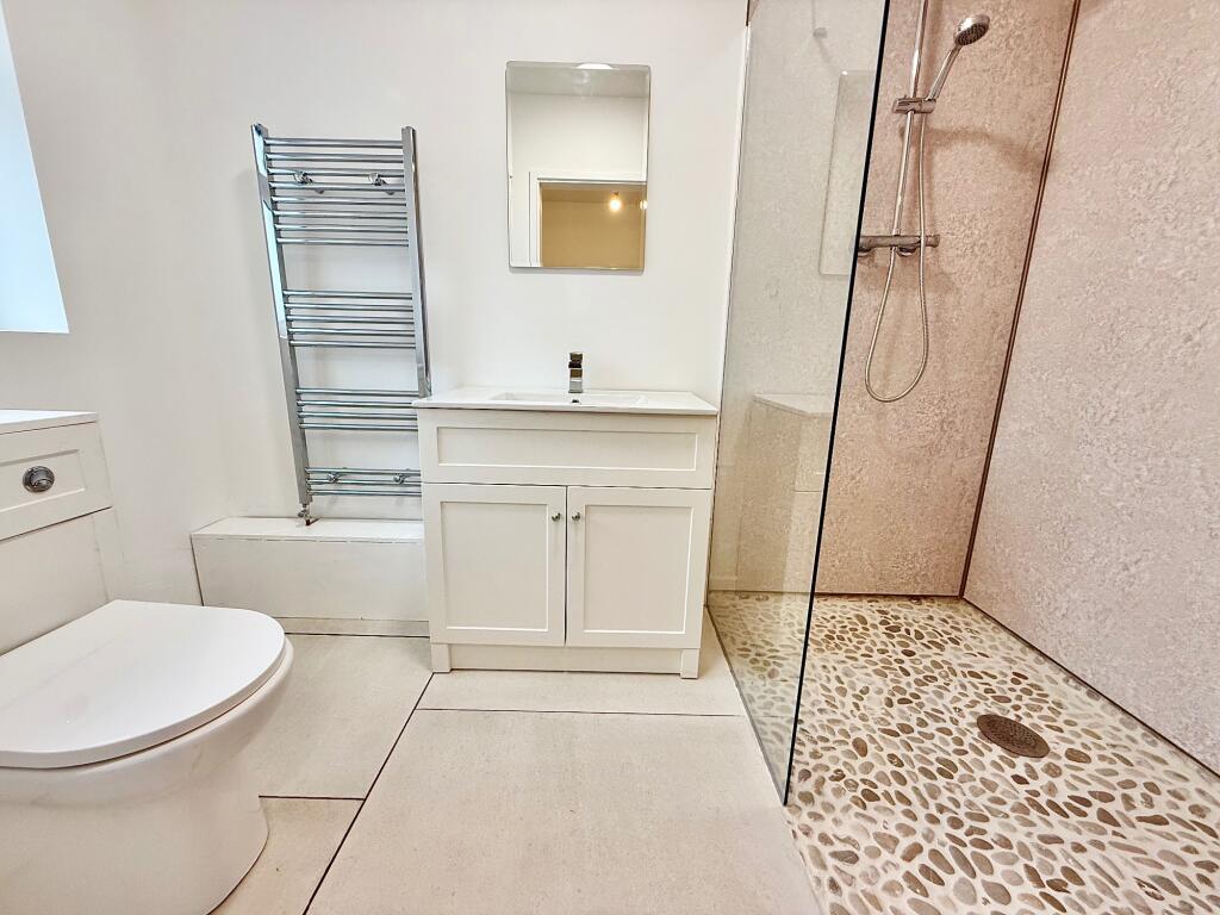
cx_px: 610
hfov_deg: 102.1
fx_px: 493
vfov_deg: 85.7
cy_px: 458
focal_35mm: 14
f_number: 2.2
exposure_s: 1/100
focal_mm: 2.22
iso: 100
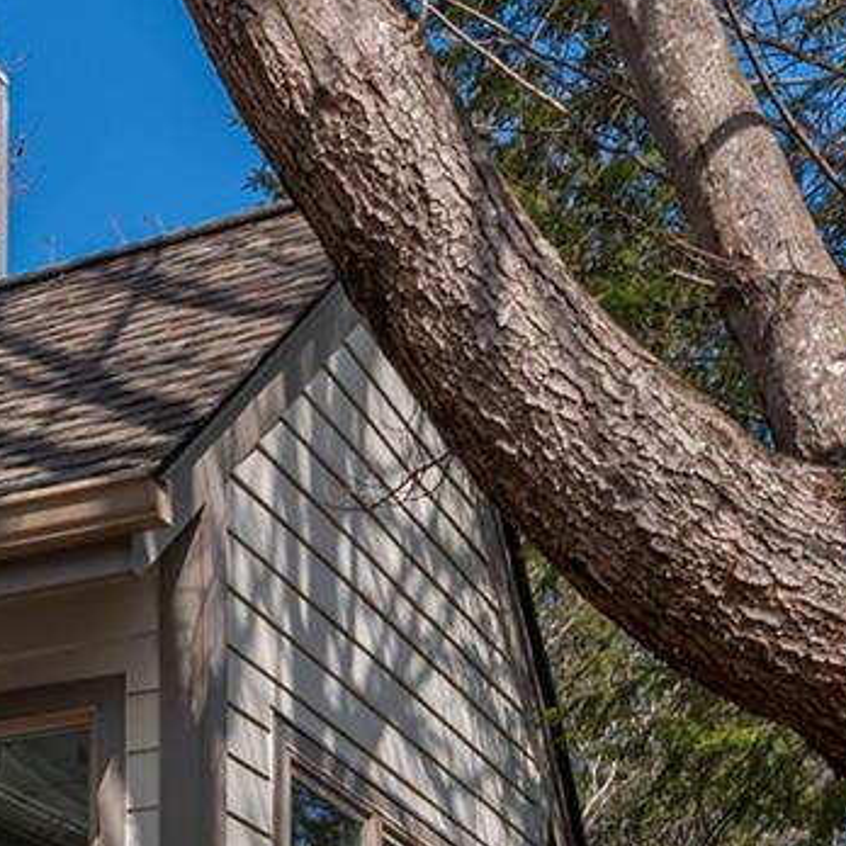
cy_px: 1349
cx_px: -12
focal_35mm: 70
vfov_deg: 20.3
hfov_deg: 23.6
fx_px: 1936
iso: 320
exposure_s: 1/2500
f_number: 7.1
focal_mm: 14
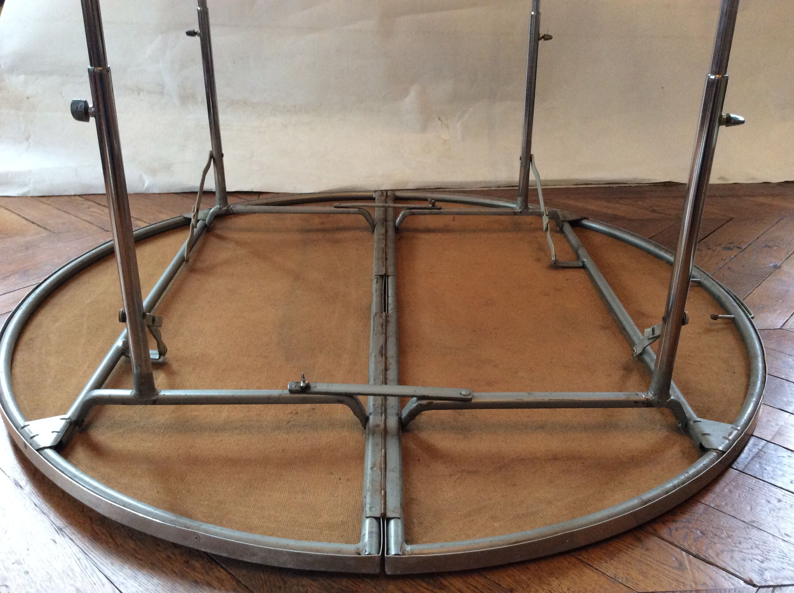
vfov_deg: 44.1
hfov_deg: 56.9
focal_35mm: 32
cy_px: 296
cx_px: 397
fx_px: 733
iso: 160
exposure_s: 1/25
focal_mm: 3.3
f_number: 2.4
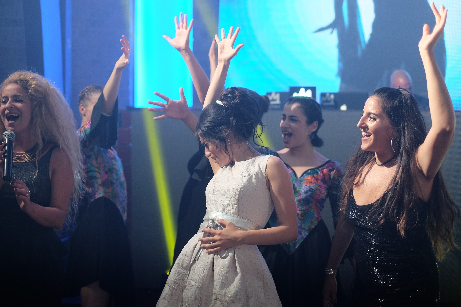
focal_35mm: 53
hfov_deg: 37.5
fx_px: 679
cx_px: 230
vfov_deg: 25.5
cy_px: 154
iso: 800
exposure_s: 1/250
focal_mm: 35
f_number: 1.6
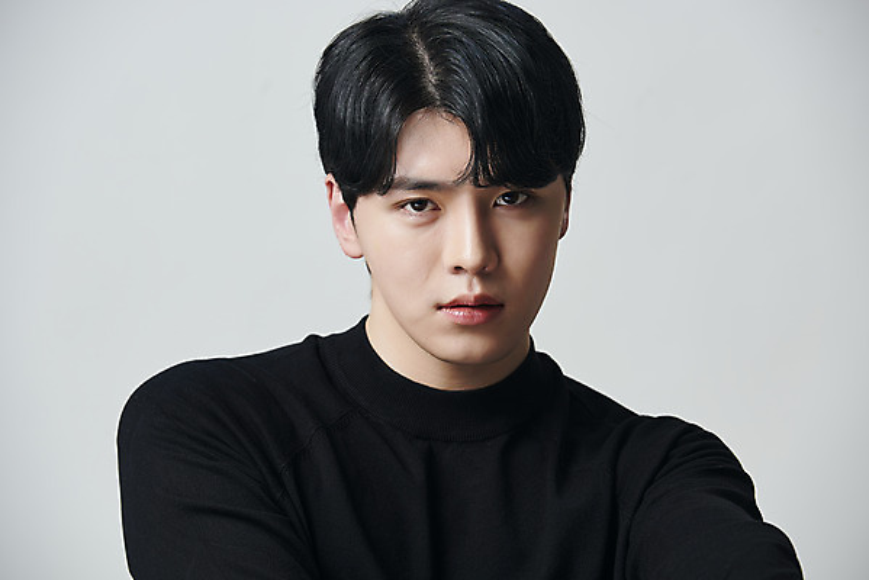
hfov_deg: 11.1
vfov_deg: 7.4
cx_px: 434
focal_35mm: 185
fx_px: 4468
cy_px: 290
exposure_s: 1/125
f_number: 7.1
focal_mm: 185
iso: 64
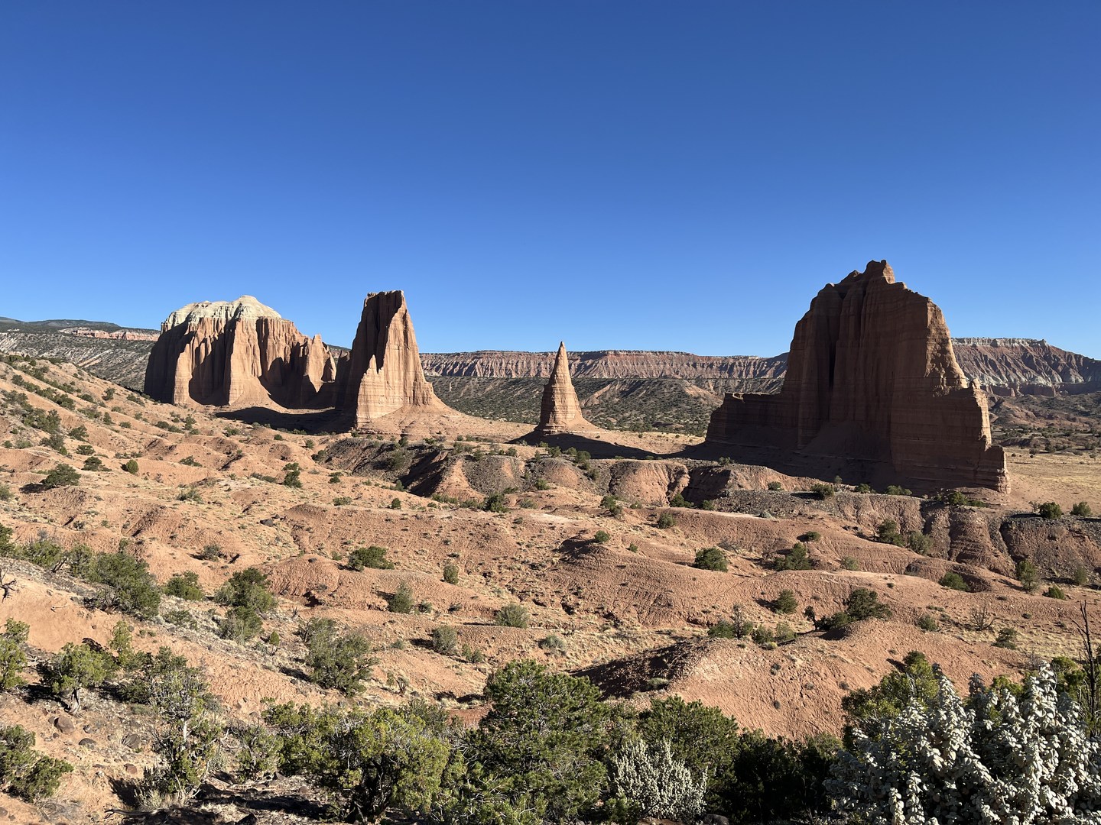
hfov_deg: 67.3
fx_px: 827
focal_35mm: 26
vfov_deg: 53.1
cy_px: 412
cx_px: 550
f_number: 1.6
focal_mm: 5.1
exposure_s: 1/2967
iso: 50
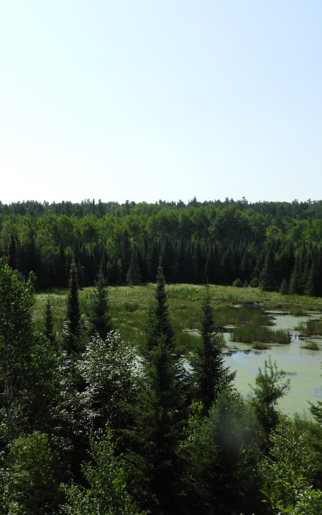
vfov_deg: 42.6
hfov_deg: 26.2
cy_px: 257
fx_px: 660
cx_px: 14
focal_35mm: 47
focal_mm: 5.9
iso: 100
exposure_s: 1/1250
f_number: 3.6
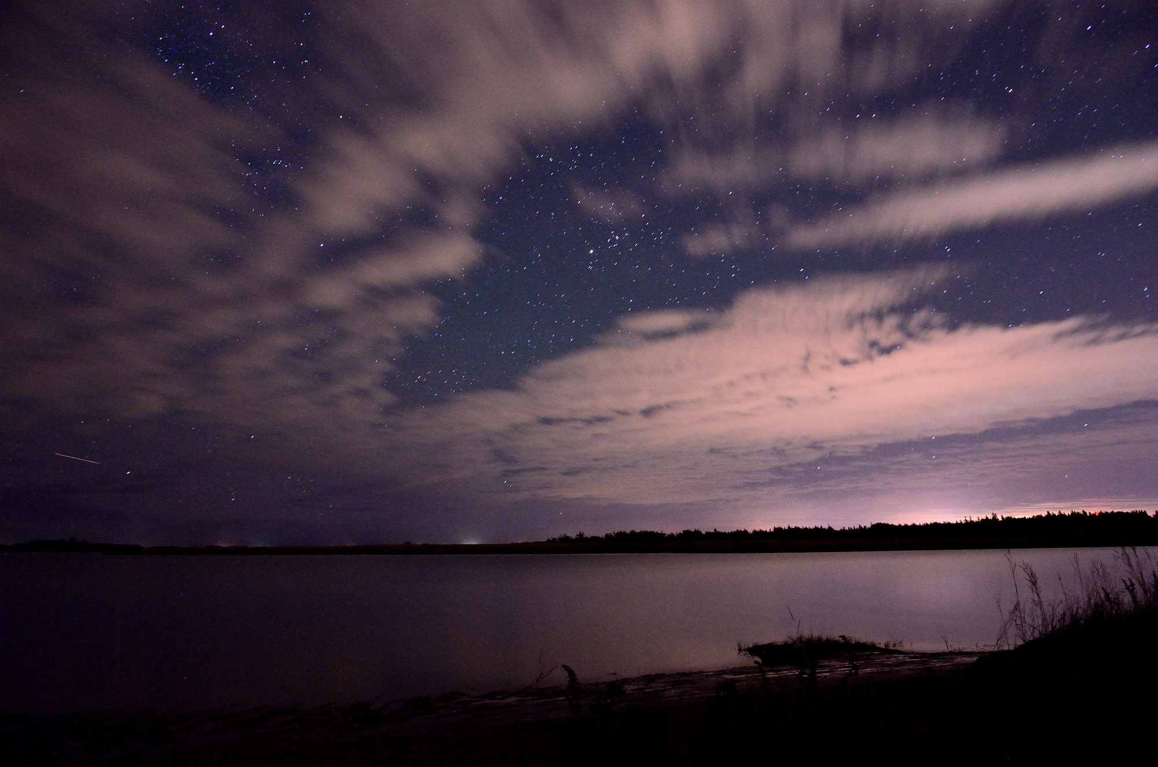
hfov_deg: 67.5
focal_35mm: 27
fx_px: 867
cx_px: 579
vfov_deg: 47.7
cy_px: 384
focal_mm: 18
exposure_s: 30
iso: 4000
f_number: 3.5
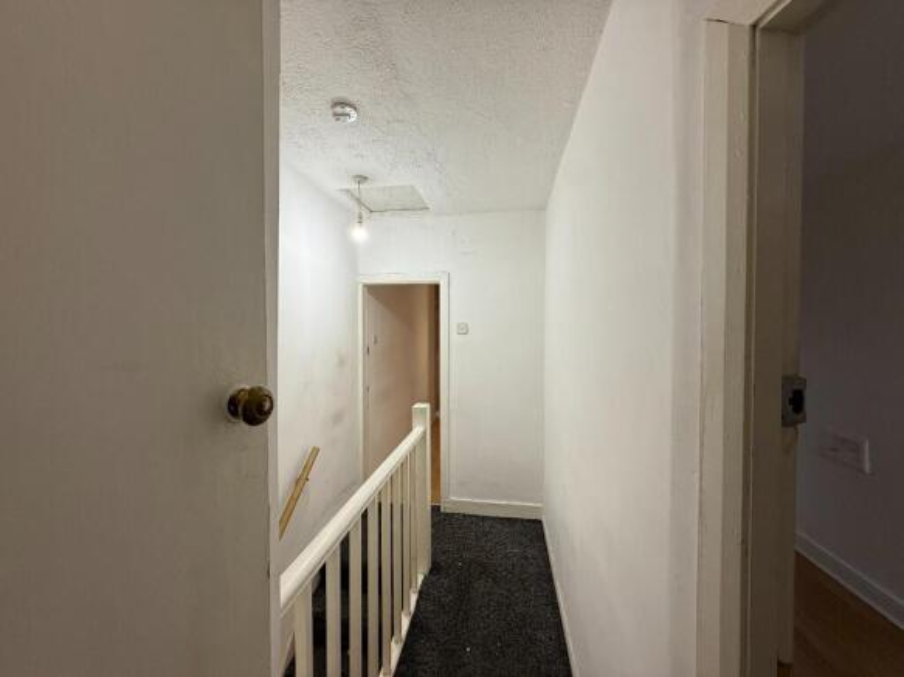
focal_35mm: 14
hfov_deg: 102.1
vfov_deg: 85.7
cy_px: 338
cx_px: 452
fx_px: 366
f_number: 2.2
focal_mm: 2.22
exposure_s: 1/100
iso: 125
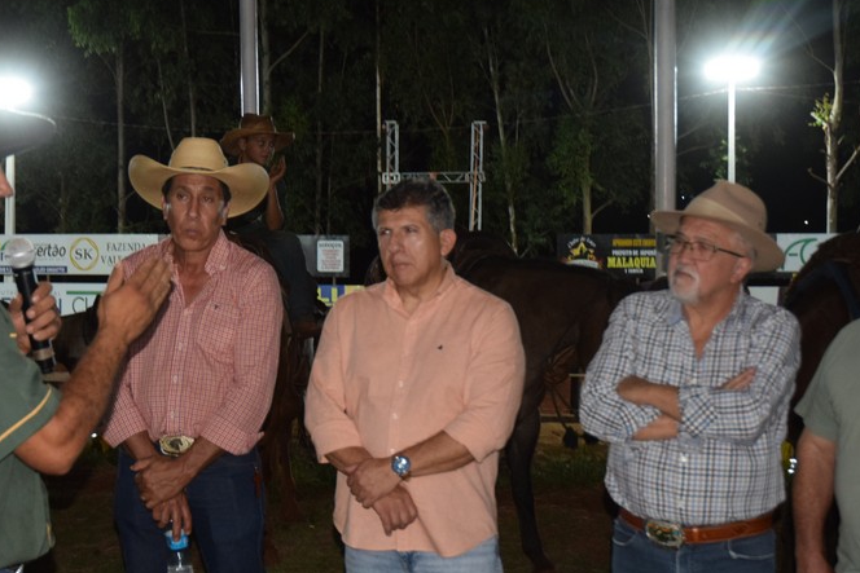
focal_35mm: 69
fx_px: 1649
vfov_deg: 19.7
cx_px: 317
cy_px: 327
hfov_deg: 29.1
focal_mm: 34
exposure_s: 1/60
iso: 1400
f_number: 4
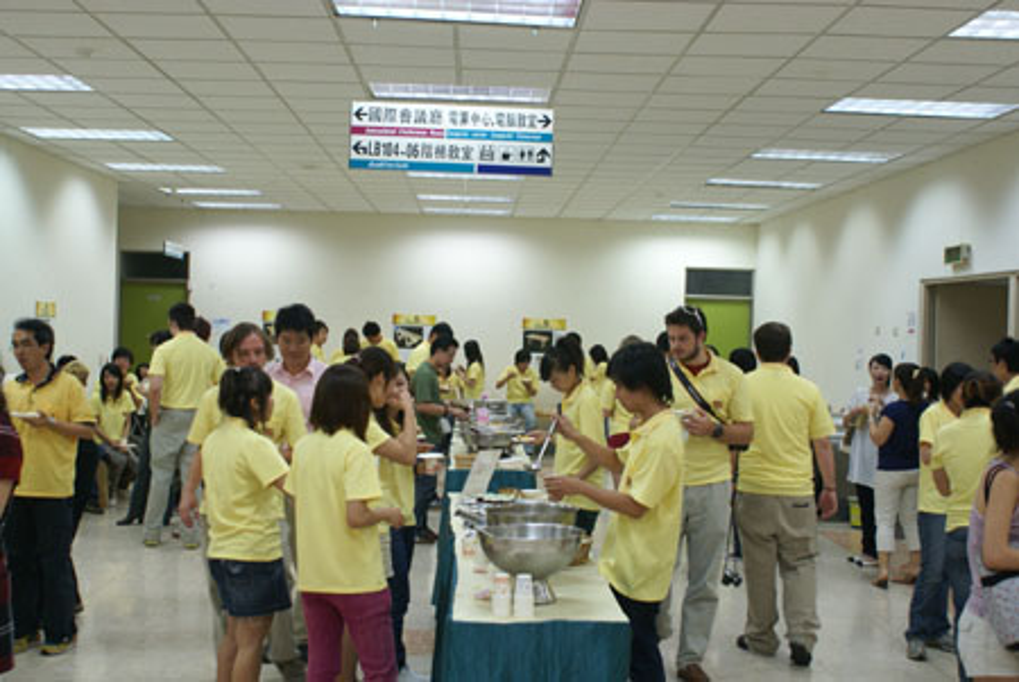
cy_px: 341
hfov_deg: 43.6
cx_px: 510
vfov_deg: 29.9
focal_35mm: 45
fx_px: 1275
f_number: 5
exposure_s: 1/50
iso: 400
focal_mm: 30
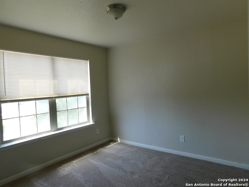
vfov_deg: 58.9
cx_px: 124
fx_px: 165
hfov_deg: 73.9
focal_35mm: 23
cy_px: 94
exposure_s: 1/80
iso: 125
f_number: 3
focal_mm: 4
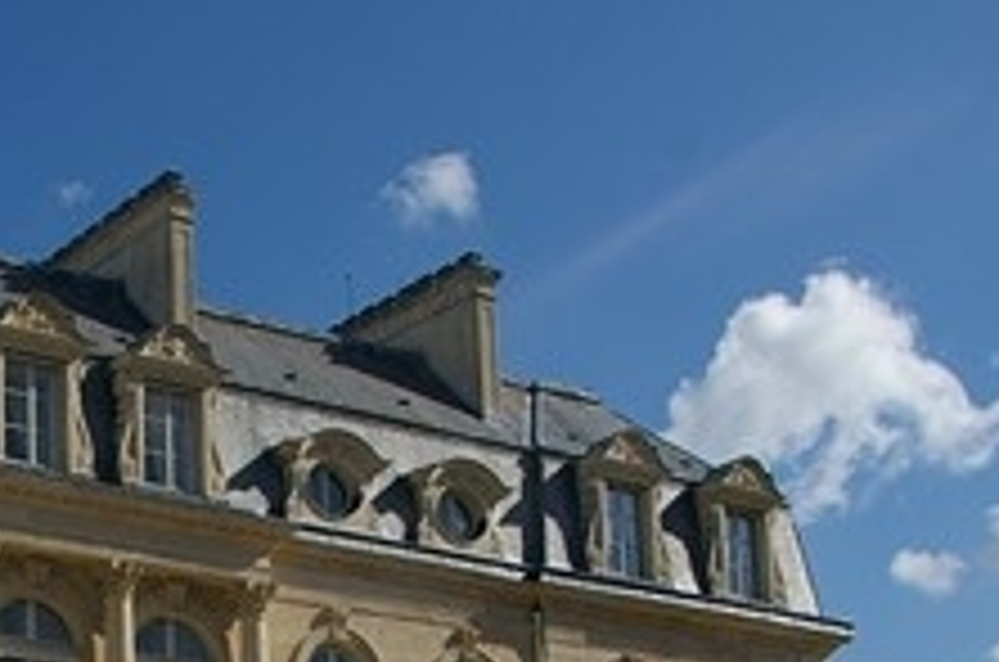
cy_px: 878
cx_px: 99
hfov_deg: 25.2
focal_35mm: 78
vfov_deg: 16.4
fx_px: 2160
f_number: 8
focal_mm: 18
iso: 200
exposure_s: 1/750
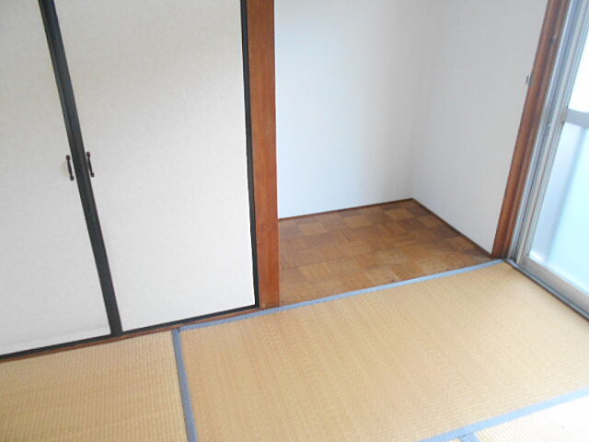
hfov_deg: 67.3
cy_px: 221
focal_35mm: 26
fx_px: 442
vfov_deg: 53.1
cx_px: 294
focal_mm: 4.6
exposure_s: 1/20
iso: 400
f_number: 3.2
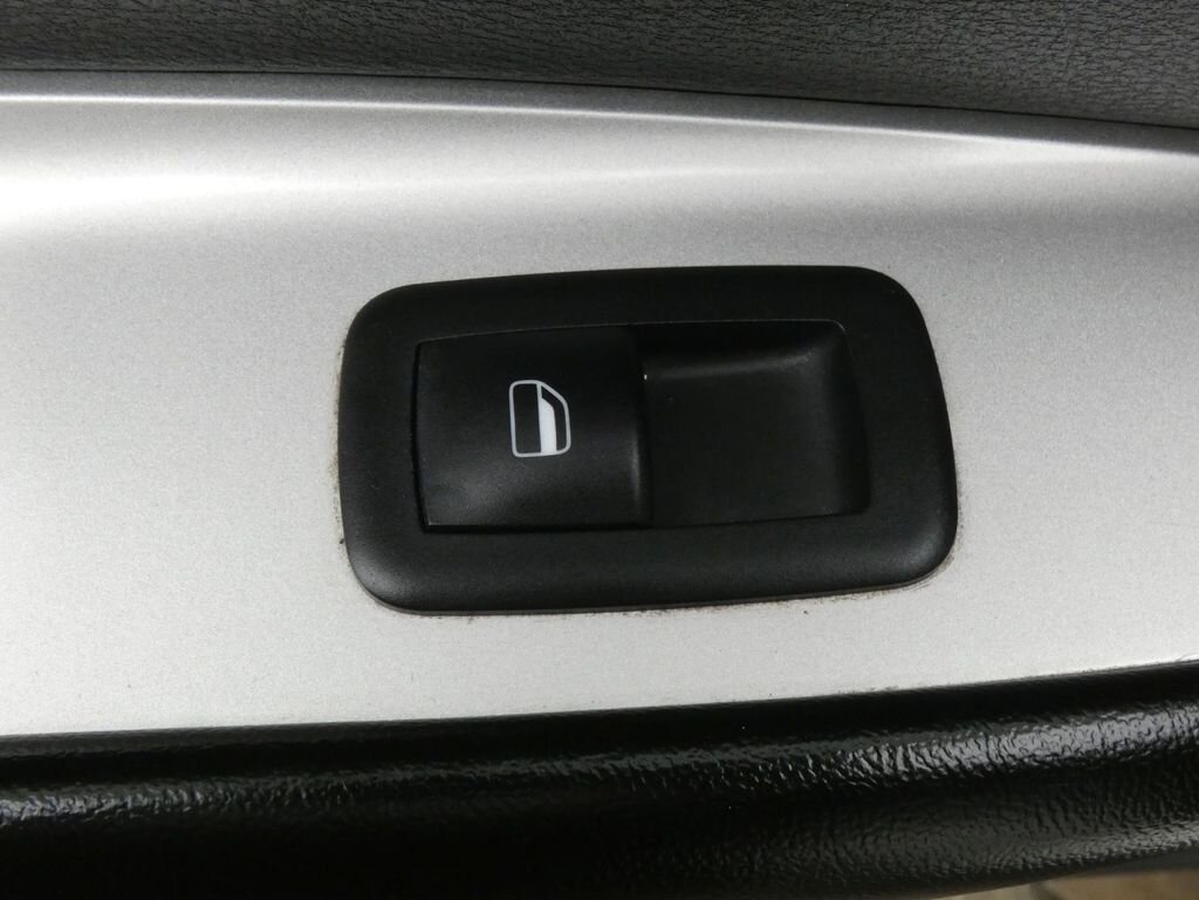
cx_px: 600
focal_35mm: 39
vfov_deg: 36.8
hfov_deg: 47.9
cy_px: 450
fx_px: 1351
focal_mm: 7.1
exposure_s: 1/80
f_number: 5.6
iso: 640
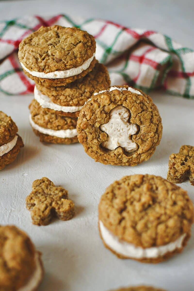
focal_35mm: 52
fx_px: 420
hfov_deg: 26.0
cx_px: 97
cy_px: 146
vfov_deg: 38.2
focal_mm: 35
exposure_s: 1/500
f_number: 2.8
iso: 800
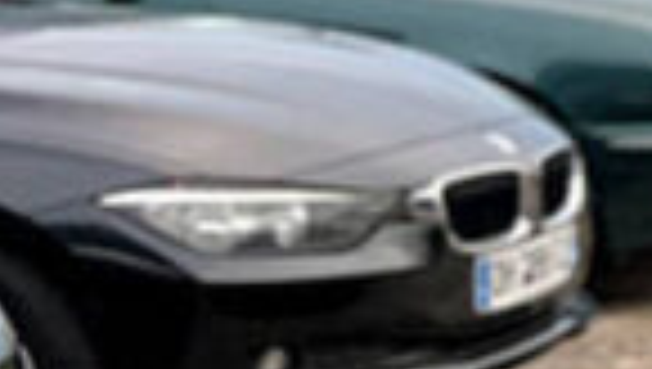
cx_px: 1650
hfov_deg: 11.1
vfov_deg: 7.8
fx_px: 2700
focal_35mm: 156
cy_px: 122
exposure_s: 1/122
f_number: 1.6
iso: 64
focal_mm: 5.1
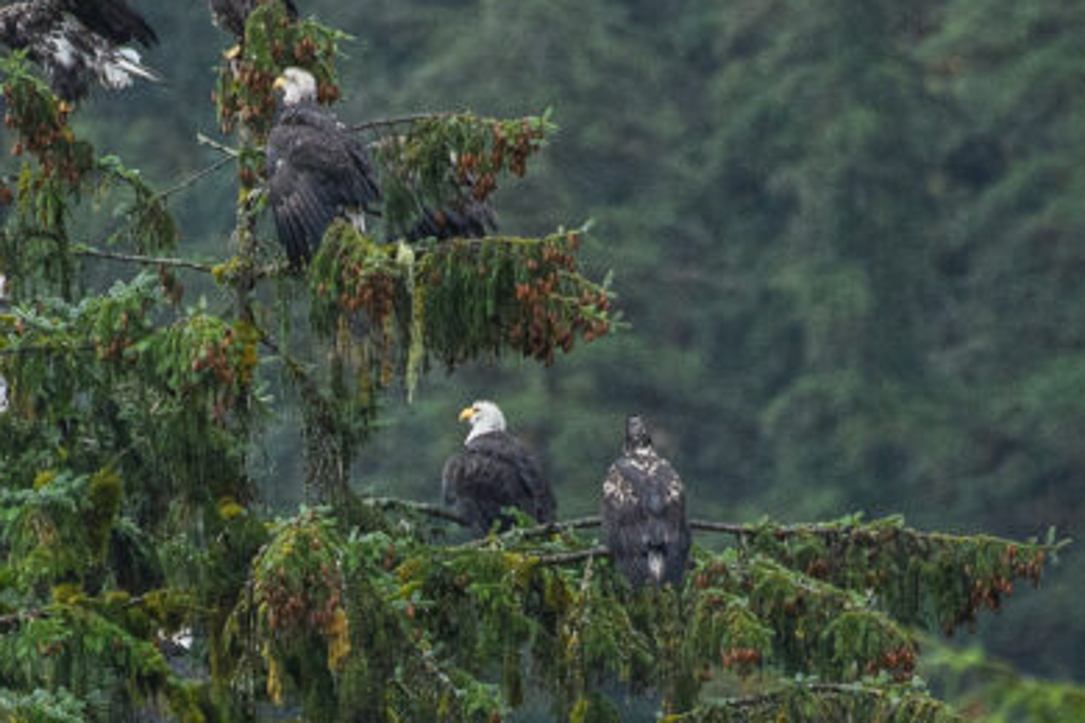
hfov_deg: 1.3
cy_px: 560
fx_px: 49605
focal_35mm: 1646
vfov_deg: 0.8
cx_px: 0
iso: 3200
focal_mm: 500
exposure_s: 1/500
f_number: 5.6
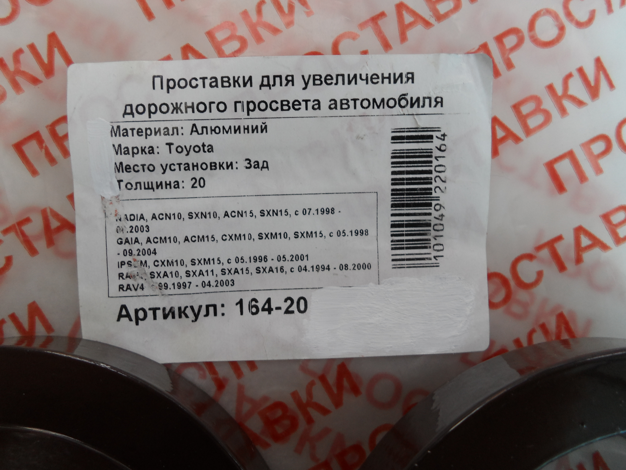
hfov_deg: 69.4
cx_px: 313
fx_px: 452
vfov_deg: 54.9
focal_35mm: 25
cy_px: 235
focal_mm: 4.5
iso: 80
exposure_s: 1/30
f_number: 2.5
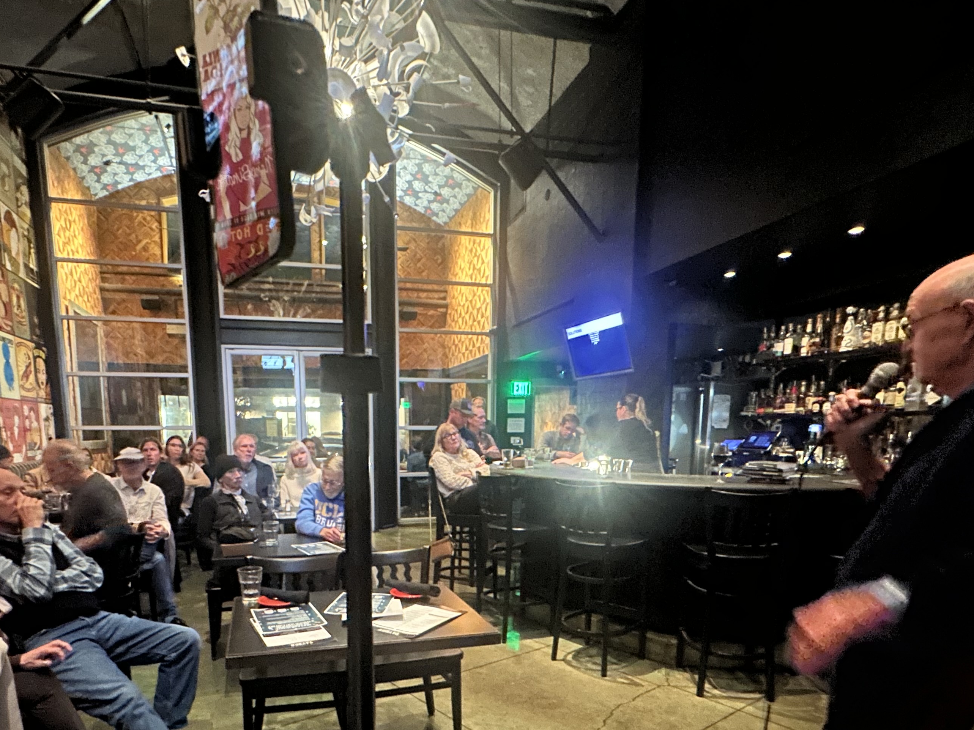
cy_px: 533
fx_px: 619
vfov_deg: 58.4
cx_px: 424
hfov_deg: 76.0
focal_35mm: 22
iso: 1250
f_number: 2.2
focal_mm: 2.22
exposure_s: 1/12
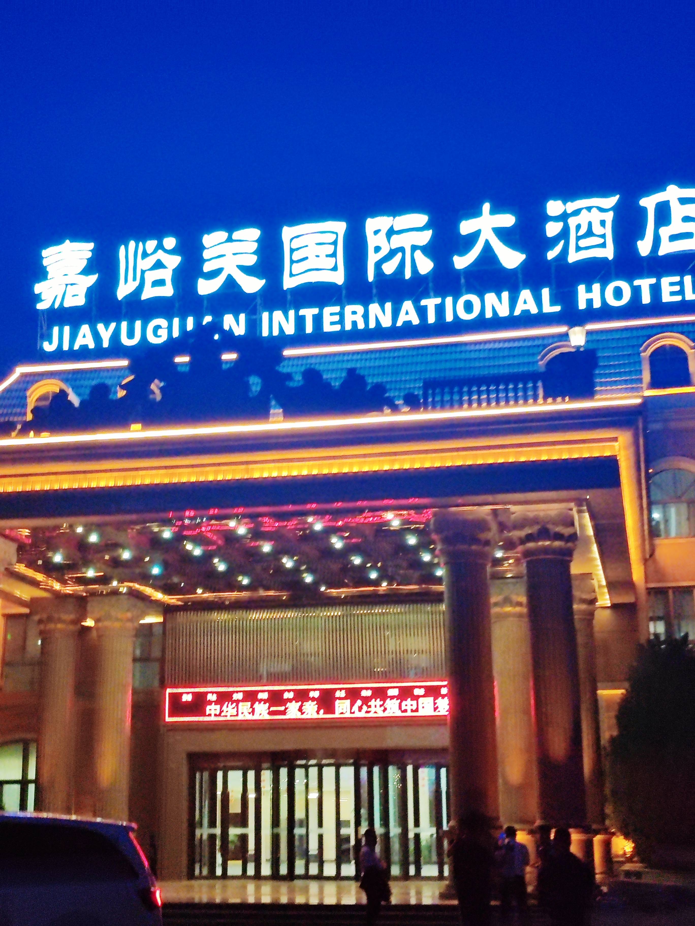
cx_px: 348
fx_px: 1446
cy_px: 463
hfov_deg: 27.0
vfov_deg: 35.5
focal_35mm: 54
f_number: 1.8
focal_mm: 6.14
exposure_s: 1/100
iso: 800
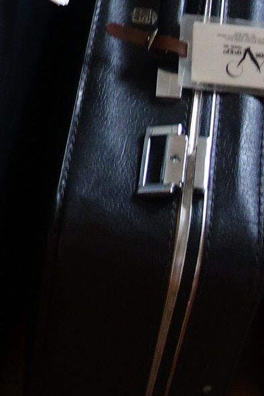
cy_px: -192
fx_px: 1441
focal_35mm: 131
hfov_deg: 10.2
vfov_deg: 14.6
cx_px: -99
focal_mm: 10.4
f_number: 1.8
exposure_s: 1/30
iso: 500
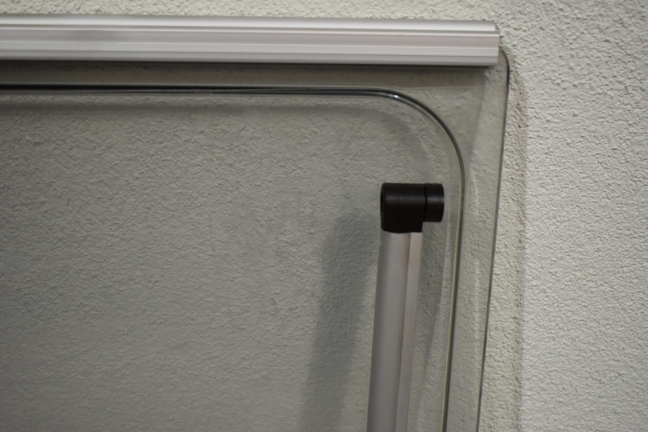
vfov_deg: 26.5
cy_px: 216
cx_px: 324
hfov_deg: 38.9
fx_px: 918
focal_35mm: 51
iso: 640
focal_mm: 34
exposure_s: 1/250
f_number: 4.5
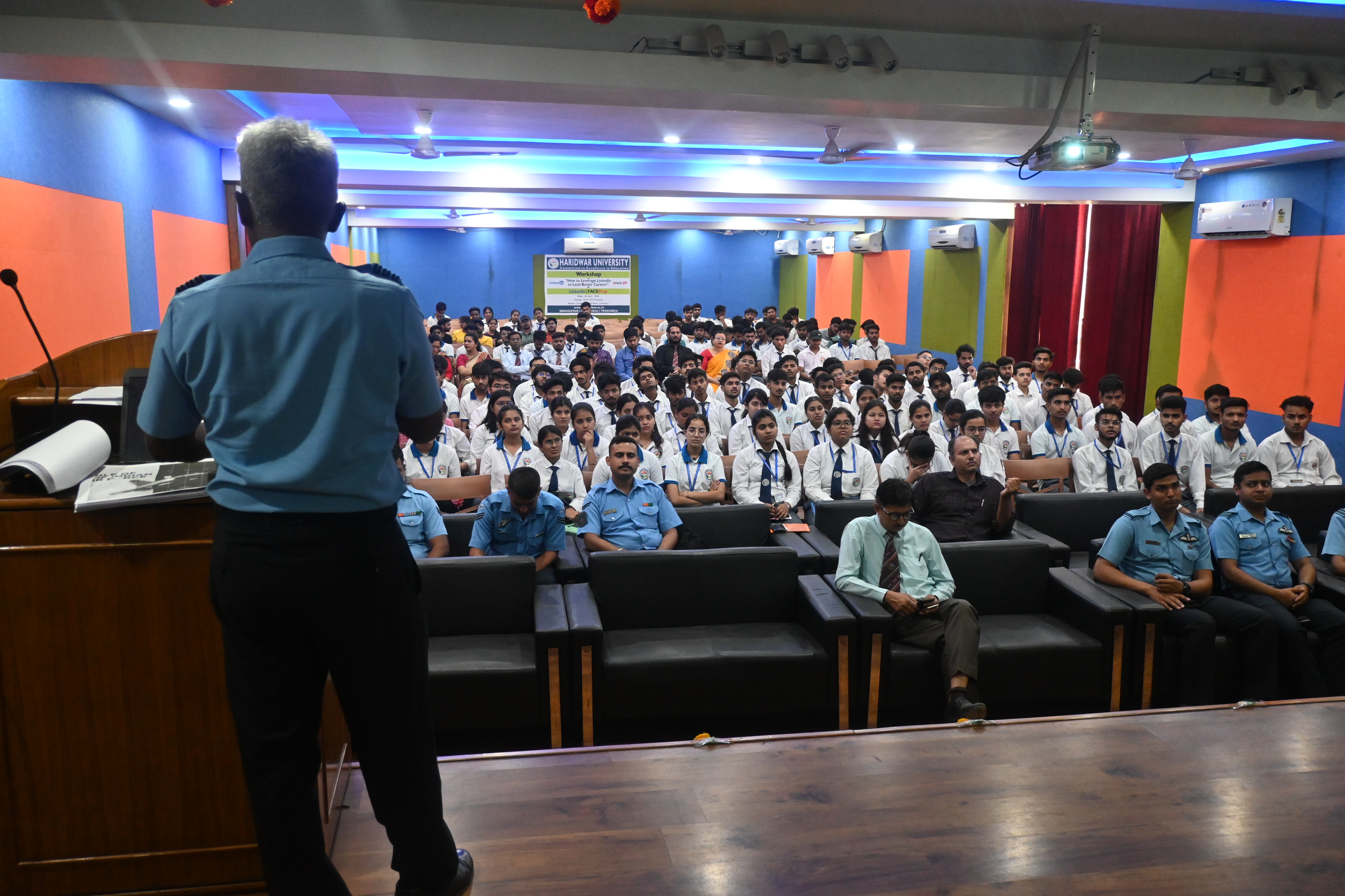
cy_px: 448
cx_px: 672
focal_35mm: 29
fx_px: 1093
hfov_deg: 63.2
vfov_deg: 44.6
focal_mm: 19.5
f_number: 3.8
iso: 2800
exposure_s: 1/125
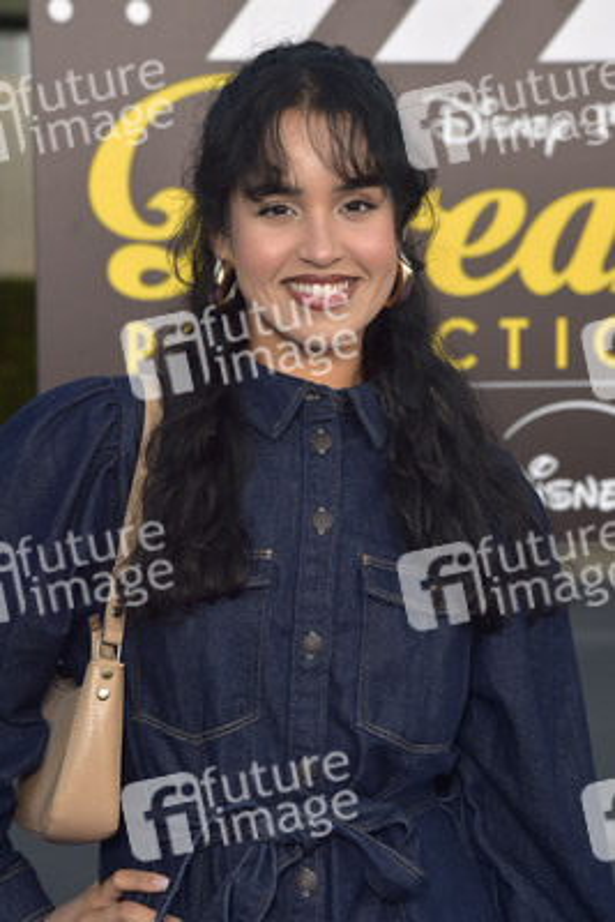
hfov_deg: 11.4
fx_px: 3072
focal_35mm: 120
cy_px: 461
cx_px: 308
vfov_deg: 17.1
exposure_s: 1/250
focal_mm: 120
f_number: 6.3
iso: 640
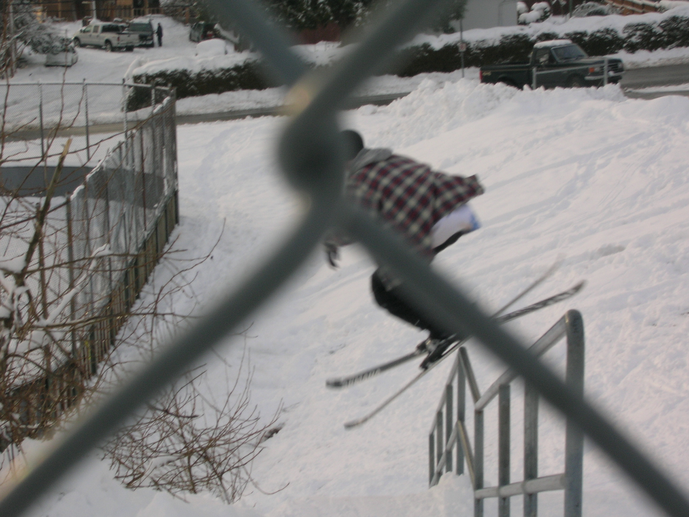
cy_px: 258
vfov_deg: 16.4
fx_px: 1791
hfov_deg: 21.8
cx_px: 344
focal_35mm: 90
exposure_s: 1/80
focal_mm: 15
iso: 50
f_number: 7.6
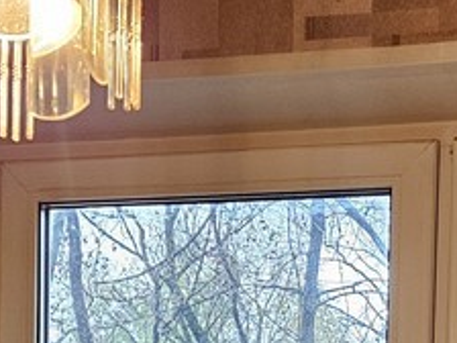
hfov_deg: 15.9
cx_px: 369
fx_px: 1624
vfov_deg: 10.7
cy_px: 751
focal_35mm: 123
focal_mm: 5.4
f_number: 1.8
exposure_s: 1/100
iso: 320
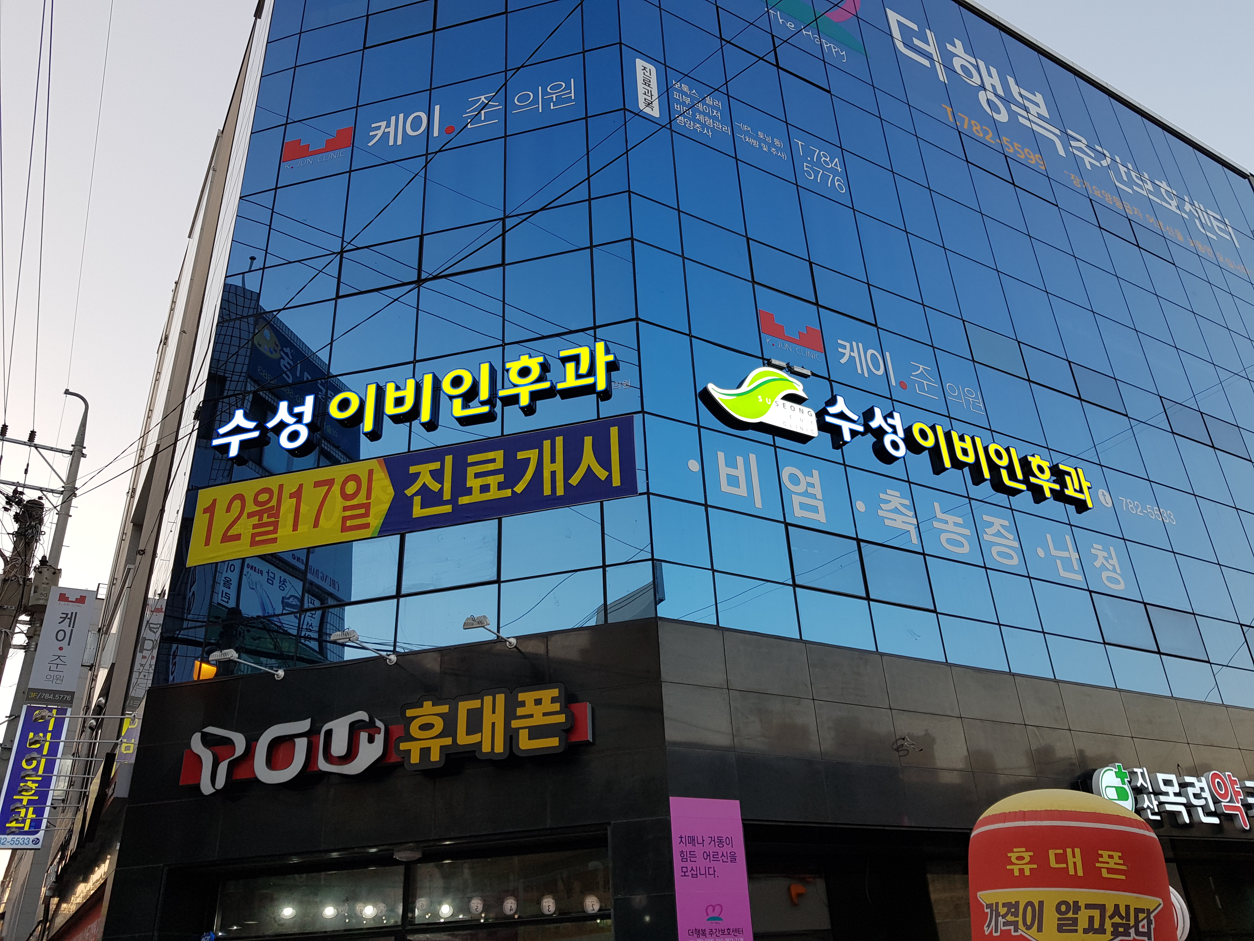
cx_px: 627
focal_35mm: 26
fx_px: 942
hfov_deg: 67.3
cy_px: 470
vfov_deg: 53.1
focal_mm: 4.3
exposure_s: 1/203
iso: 40
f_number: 1.7
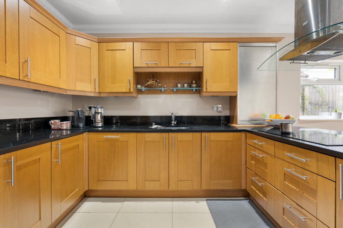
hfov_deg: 96.7
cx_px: 172
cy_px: 114
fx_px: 152
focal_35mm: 16
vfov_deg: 73.8
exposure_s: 4
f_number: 8
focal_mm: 16
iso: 320
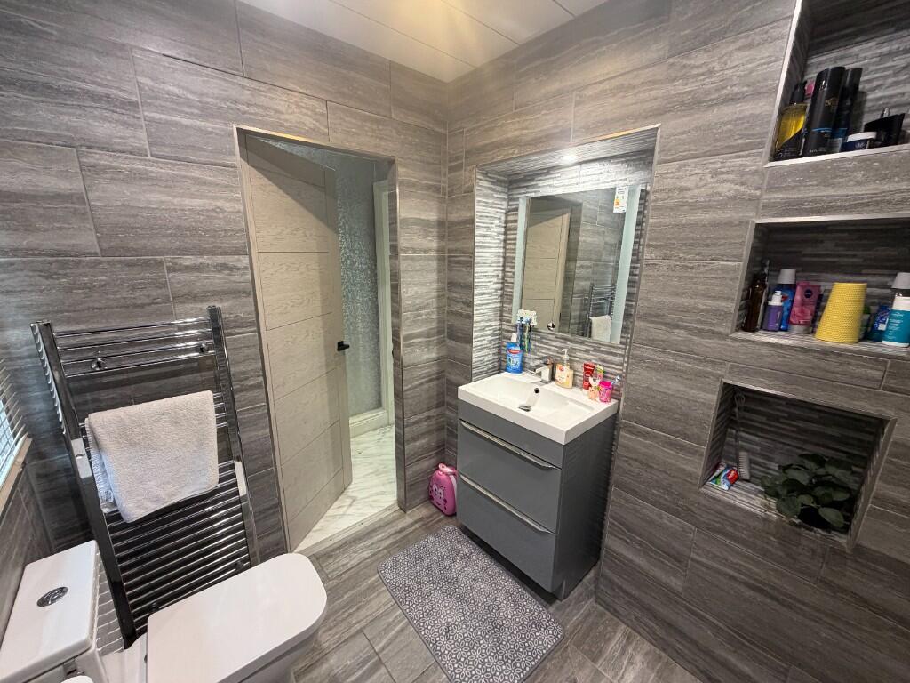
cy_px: 342
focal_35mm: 14
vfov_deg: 85.7
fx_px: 368
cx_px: 455
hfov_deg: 102.1
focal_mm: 2.22
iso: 160
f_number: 2.2
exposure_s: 1/50
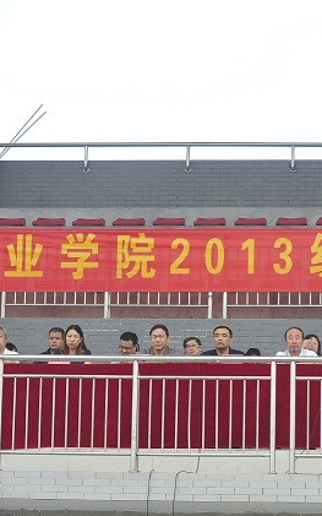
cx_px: 358
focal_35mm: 133
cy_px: 258
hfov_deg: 9.7
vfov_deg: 15.7
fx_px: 1868
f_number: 8
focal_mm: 86
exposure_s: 1/250
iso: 640
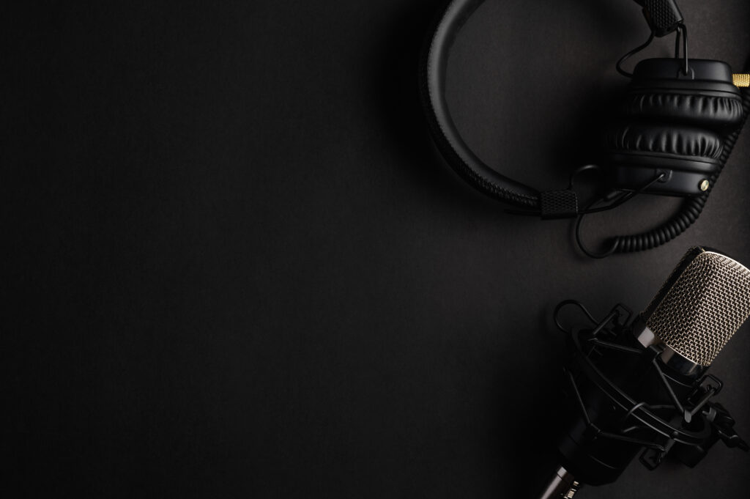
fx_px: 1041
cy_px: 250
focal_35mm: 50
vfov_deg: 26.9
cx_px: 375
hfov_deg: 39.6
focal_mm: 50
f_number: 10
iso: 125
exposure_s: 1/125
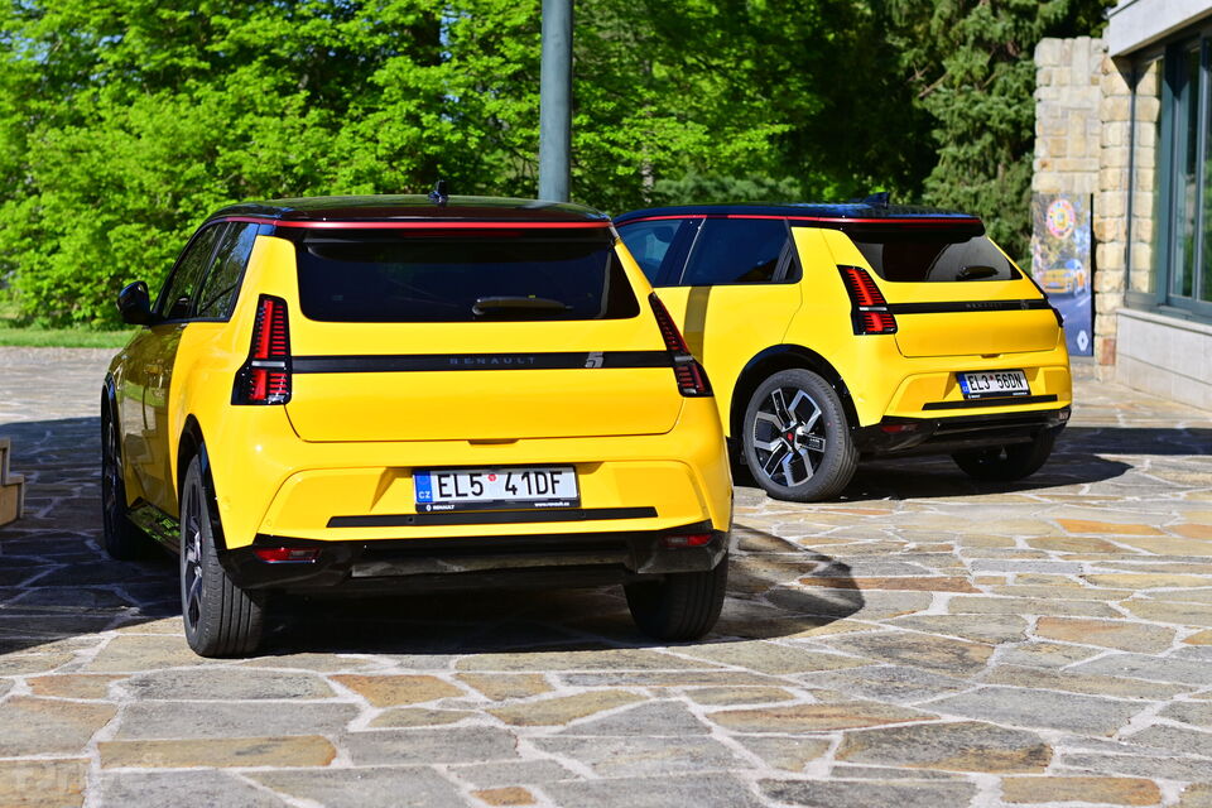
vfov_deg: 18.2
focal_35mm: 75
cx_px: 606
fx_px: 2525
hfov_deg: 27.0
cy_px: 404
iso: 125
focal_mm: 50
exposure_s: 1/4000
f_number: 3.2
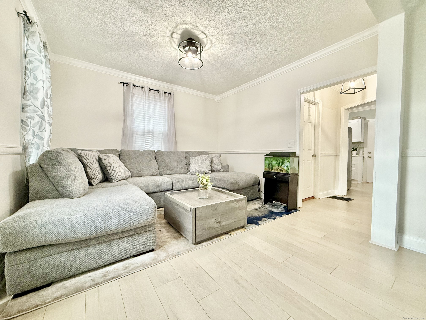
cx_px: 213
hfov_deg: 102.1
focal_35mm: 14
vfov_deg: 85.7
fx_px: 172
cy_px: 160
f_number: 2.2
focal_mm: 2.22
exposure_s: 1/60
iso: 250
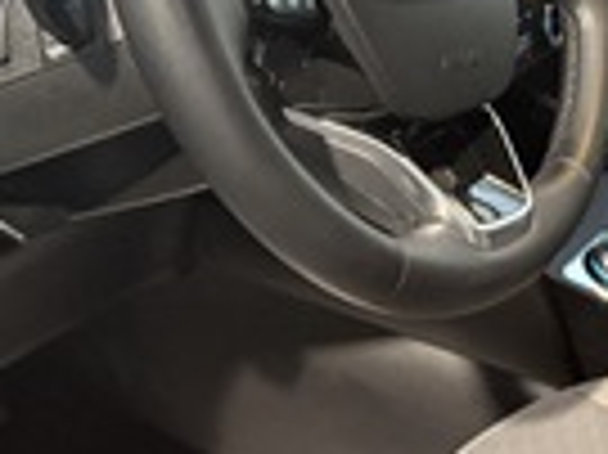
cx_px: 585
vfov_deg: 17.7
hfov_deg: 23.3
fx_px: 1421
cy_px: -16
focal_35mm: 81
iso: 500
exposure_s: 1/43
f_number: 1.6
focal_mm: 5.96
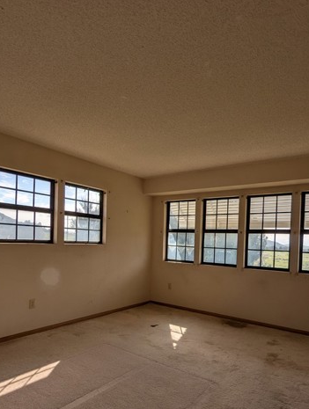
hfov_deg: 61.1
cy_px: 248
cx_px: 174
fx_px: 261
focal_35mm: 22
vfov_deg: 75.3
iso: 55
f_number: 2.2
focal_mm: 2.35
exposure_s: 1/1029
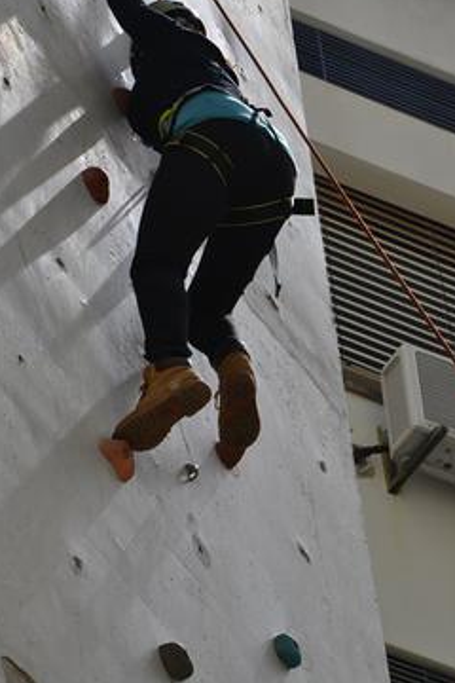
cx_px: 125
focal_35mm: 200
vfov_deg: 10.3
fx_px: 3791
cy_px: 269
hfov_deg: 6.9
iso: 100
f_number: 9
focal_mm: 80
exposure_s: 1/320
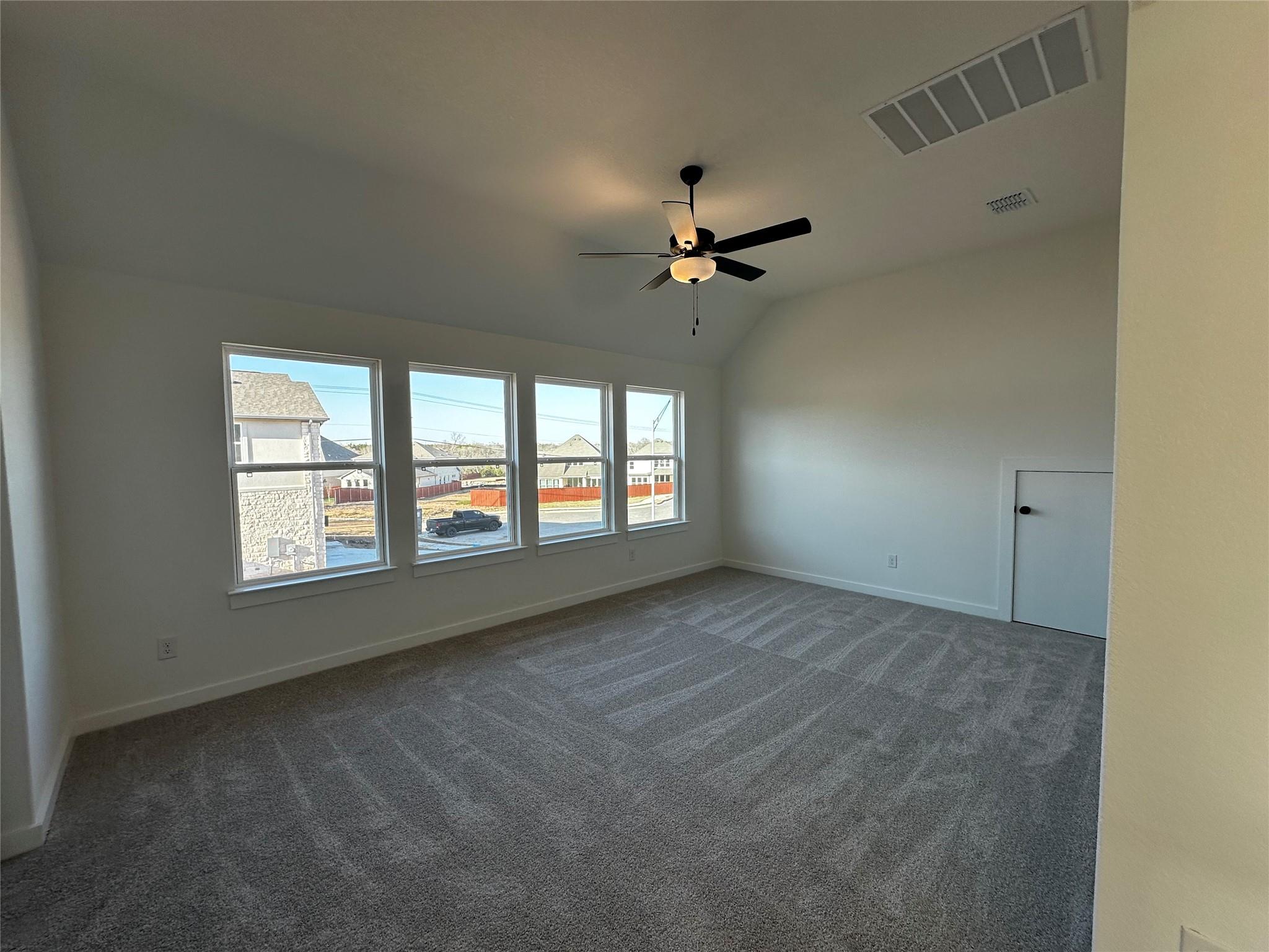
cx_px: 634
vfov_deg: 85.7
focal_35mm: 14
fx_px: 513
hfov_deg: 102.1
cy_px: 476
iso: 40
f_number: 2.2
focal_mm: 2.22
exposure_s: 1/125
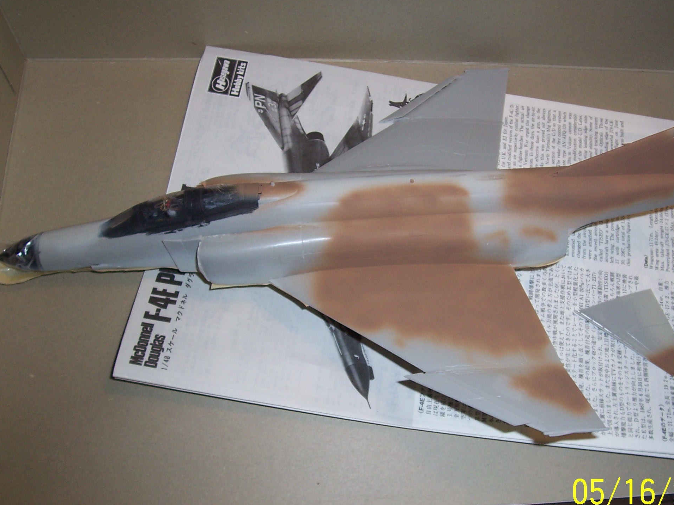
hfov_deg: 45.7
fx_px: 798
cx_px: 380
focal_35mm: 41
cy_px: 263
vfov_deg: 35.1
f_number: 2.7
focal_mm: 5.6
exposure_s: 1/60
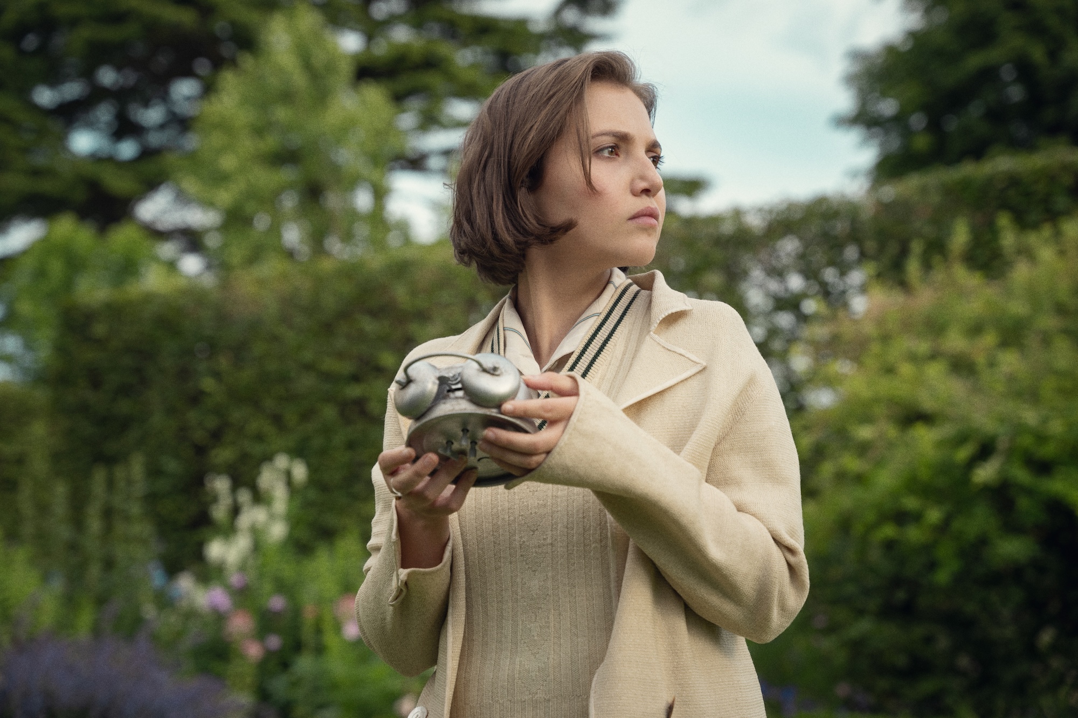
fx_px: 2096
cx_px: 539
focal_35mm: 70
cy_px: 359
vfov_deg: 19.5
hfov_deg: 28.8
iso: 200
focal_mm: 70
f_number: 4
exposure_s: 1/500
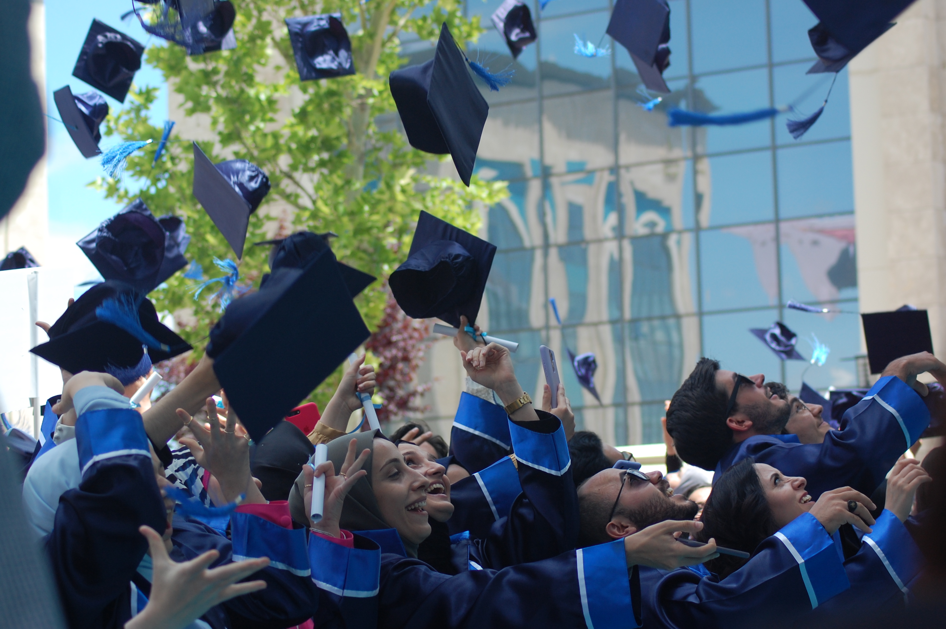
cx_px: 473
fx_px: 2757
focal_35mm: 105
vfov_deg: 13.0
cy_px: 314
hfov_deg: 19.5
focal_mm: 70
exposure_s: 1/500
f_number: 5.6
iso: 280
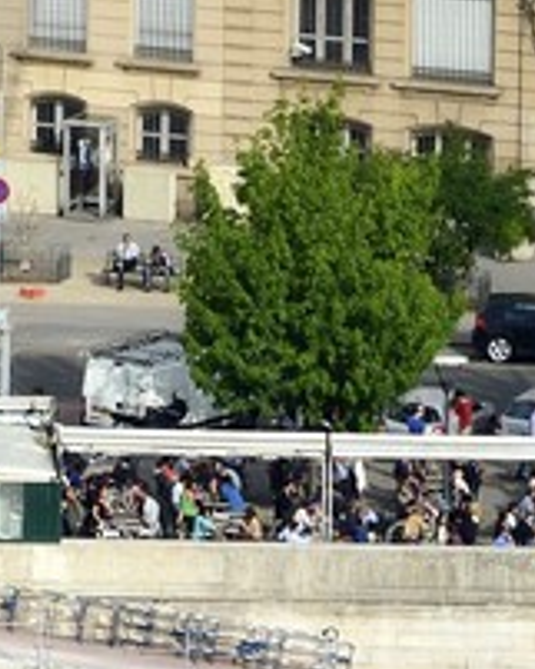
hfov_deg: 1.0
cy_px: -176
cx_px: -990
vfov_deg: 1.3
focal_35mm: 1495
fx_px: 29567
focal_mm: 200
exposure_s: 1/320
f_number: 9
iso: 200
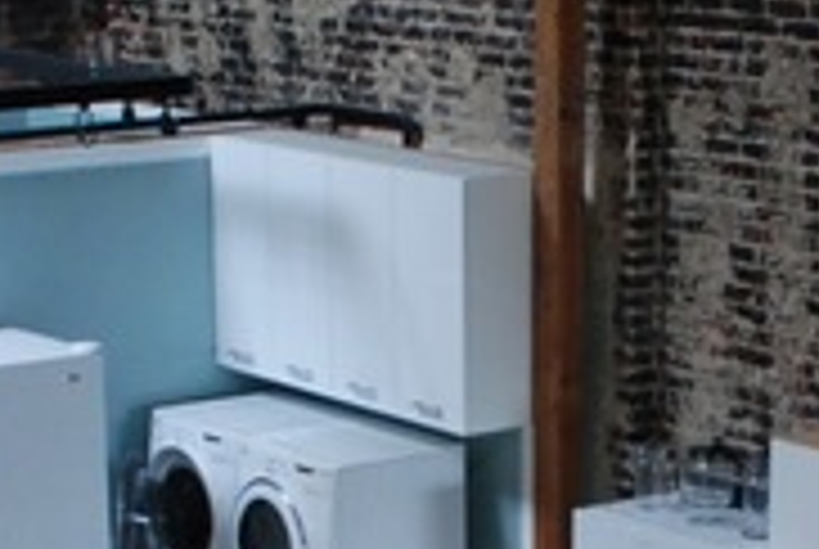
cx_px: 522
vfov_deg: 11.4
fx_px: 2712
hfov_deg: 17.1
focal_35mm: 119
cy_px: 596
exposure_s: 1/40
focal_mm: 18
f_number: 3.5
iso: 800
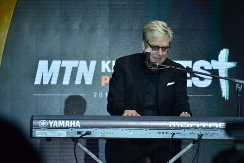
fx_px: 1861
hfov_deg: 7.5
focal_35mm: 275
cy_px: 75
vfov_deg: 5.0
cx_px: 128
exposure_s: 1/200
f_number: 9
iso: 1600
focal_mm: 155
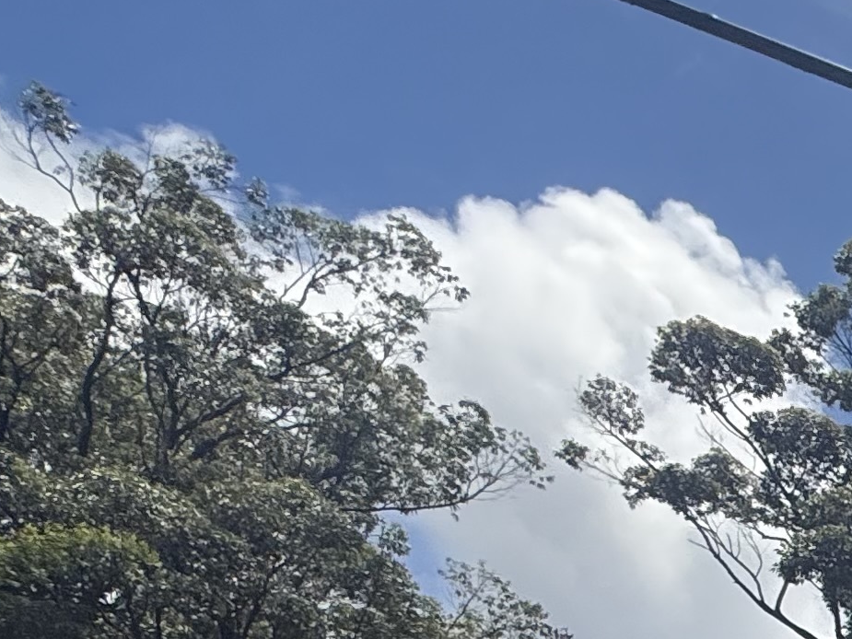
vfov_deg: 20.1
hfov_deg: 19.7
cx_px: 1651
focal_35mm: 61
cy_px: 1001
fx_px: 1502
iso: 50
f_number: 2.2
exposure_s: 1/5155
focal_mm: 2.22
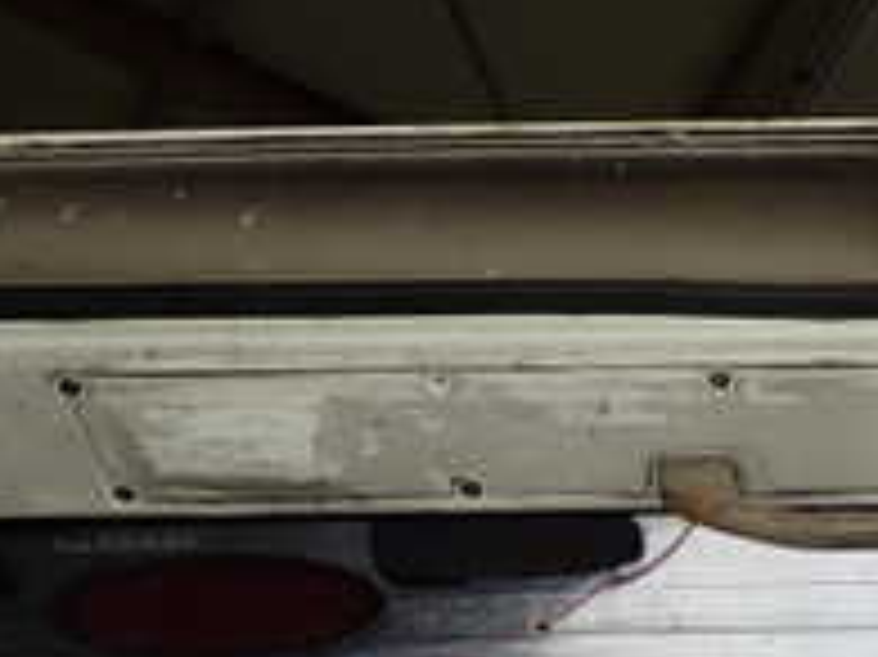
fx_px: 1952
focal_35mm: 77
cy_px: 706
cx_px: 1081
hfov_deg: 23.0
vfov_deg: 18.5
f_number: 2.8
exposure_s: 1/125
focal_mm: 4.5
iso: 100
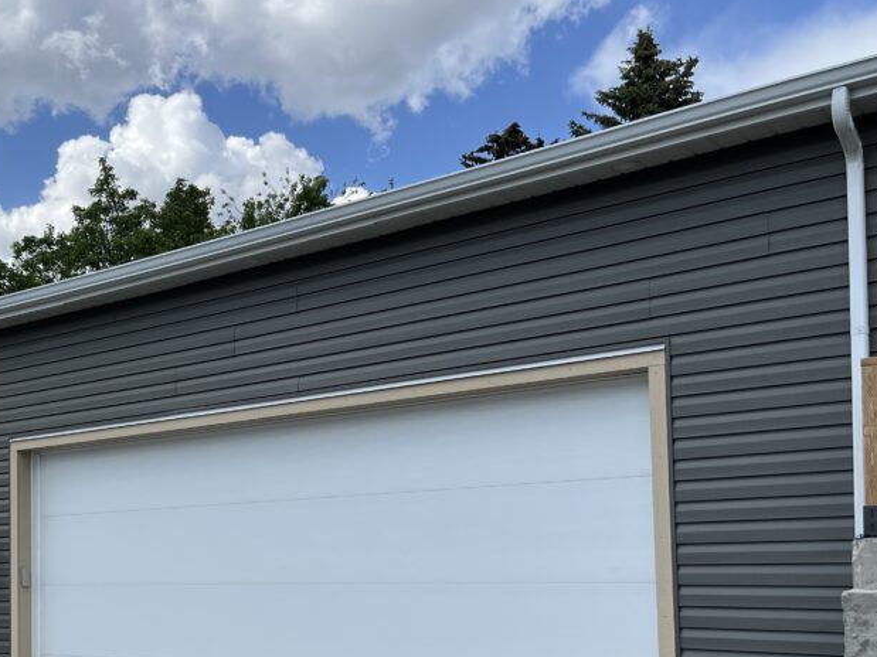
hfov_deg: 42.4
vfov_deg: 32.8
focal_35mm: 43
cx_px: 207
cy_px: 513
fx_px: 1089
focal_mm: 5.1
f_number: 1.6
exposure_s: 1/3521
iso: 50
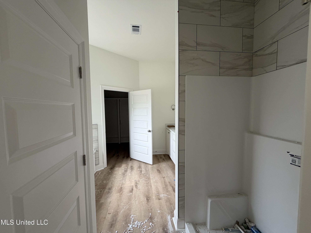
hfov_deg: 102.1
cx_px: 156
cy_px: 116
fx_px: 126
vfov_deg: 85.7
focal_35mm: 14
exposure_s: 1/121
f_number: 2.2
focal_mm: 2.22
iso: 200
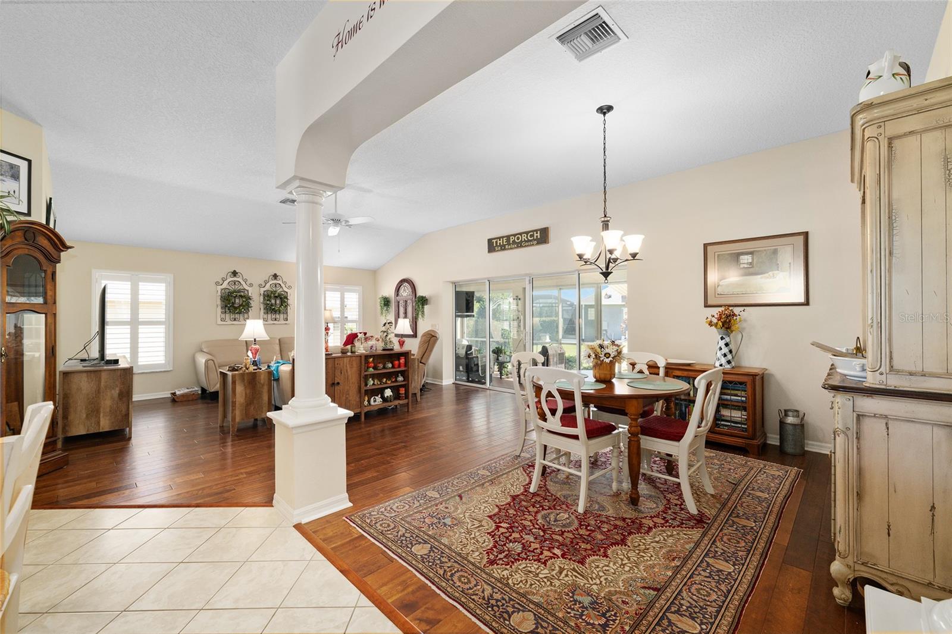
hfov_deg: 100.4
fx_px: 397
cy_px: 317
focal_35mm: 15
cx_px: 476
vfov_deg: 77.3
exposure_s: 1/15
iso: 500
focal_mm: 15
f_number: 7.1
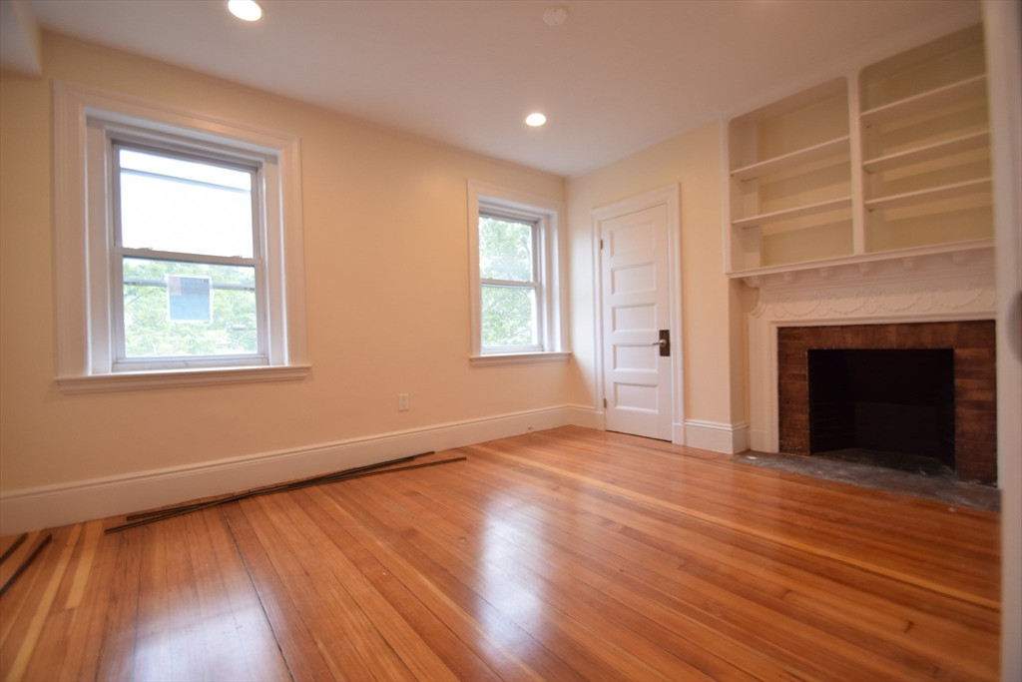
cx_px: 511
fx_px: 426
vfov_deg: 77.3
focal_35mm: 15
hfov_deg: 100.4
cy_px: 341
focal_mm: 10
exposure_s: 1/80
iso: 400
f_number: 4.5
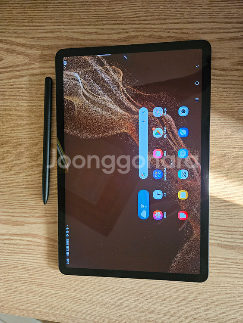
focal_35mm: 23
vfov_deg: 73.9
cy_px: 162
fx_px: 215
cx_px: 122
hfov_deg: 58.9
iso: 1000
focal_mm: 5.4
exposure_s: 1/120
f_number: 1.8
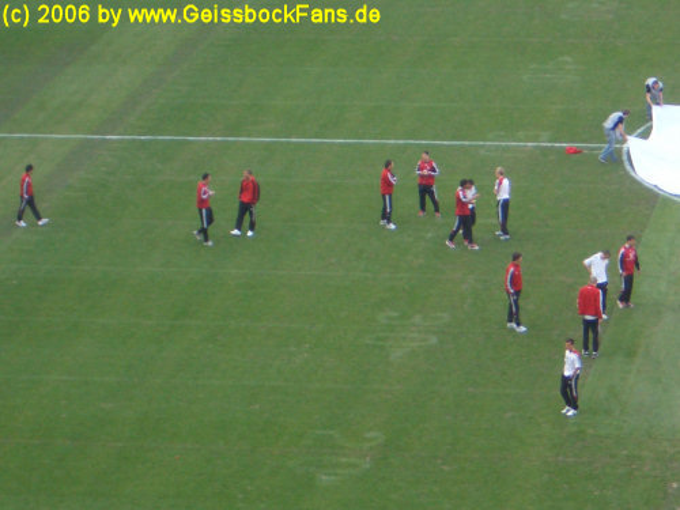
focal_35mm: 105
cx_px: 340
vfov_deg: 14.1
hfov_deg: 18.7
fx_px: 2063
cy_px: 255
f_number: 4.8
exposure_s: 1/60
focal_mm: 17.4
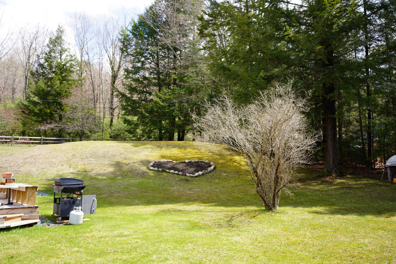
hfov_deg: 54.4
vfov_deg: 37.9
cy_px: 132
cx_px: 198
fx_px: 385
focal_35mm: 35
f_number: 5
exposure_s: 1/160
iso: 100
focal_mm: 35
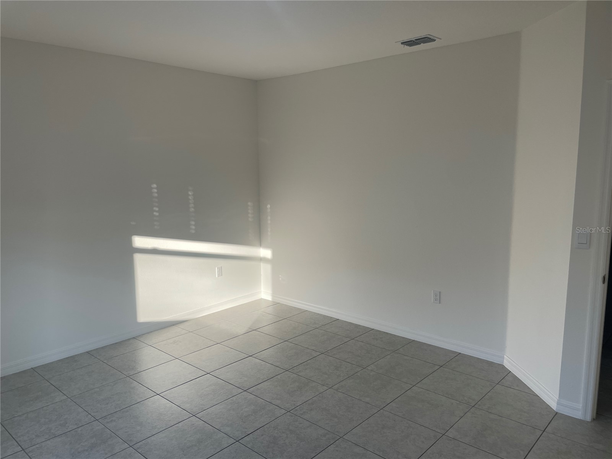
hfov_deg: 67.3
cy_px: 230
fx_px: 460
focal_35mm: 26
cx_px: 306
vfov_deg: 53.1
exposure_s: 1/140
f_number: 1.6
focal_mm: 4.2
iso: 32
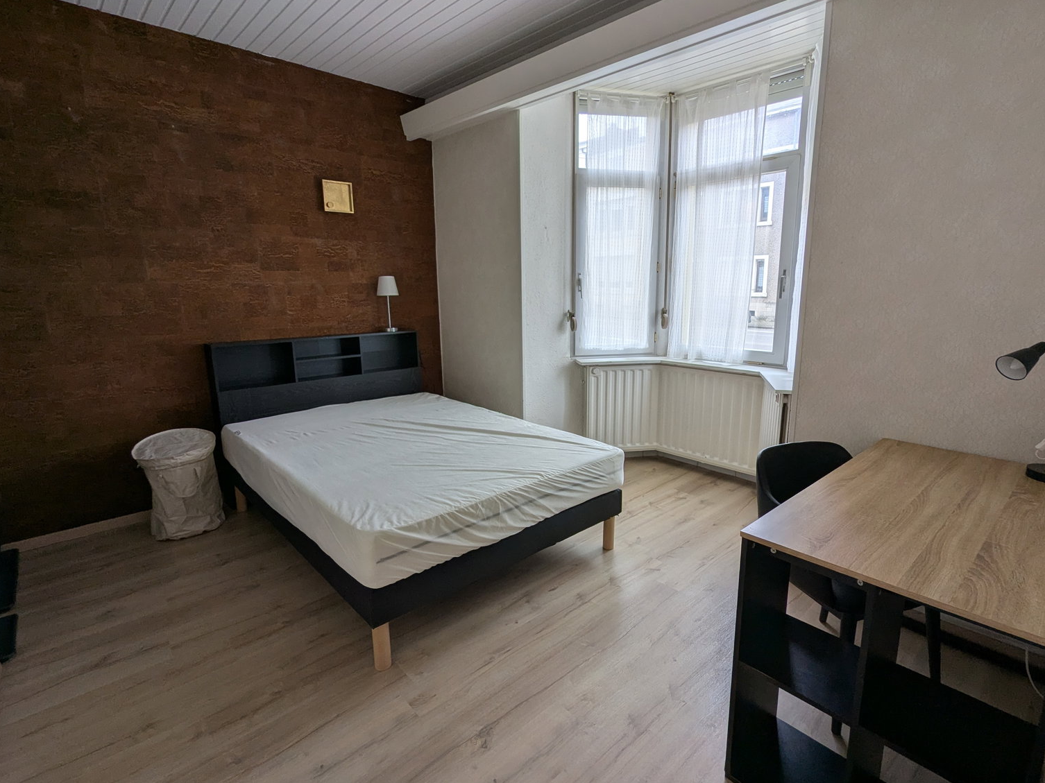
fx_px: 513
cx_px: 541
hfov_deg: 91.0
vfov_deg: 74.7
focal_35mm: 17
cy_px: 386
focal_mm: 2.35
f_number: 2.2
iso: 82
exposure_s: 1/100
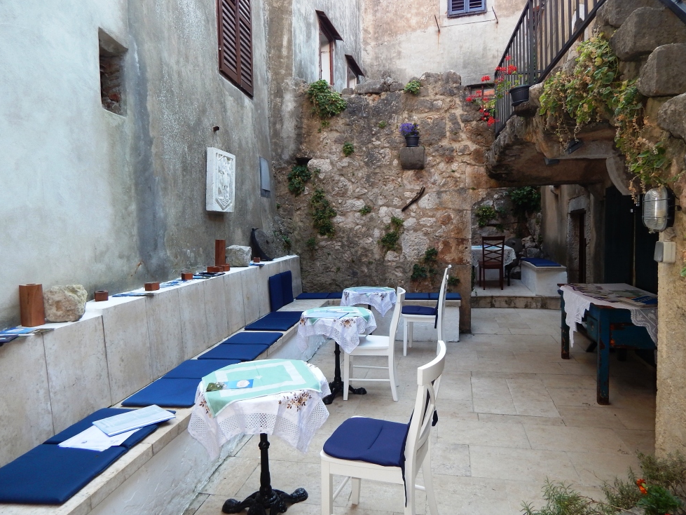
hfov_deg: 73.9
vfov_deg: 58.9
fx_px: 456
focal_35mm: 23
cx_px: 355
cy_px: 254
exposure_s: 1/80
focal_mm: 4
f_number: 3
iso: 125
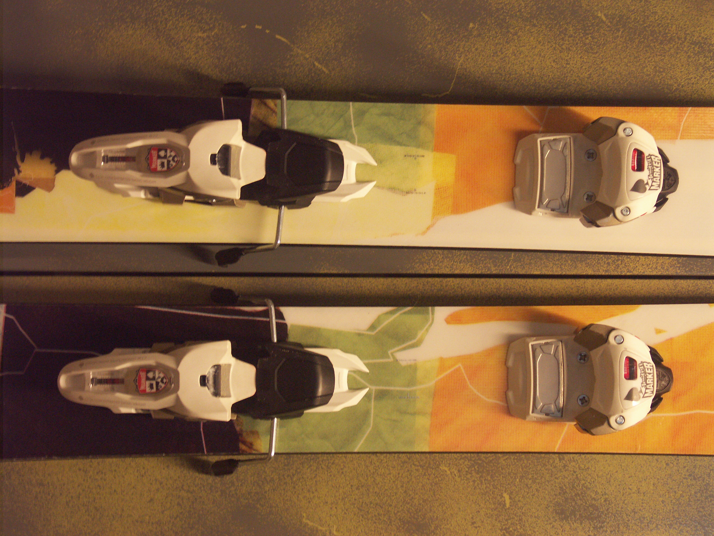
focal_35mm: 93
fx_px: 1918
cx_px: 357
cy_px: 268
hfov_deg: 21.1
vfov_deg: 15.9
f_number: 3.5
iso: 200
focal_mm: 23.81
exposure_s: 1/10
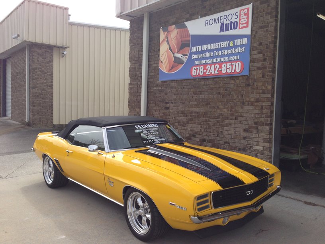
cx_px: 162
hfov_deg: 55.4
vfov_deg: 42.9
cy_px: 122
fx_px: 310
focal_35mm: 33
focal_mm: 4.12
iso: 50
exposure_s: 1/889
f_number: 2.4
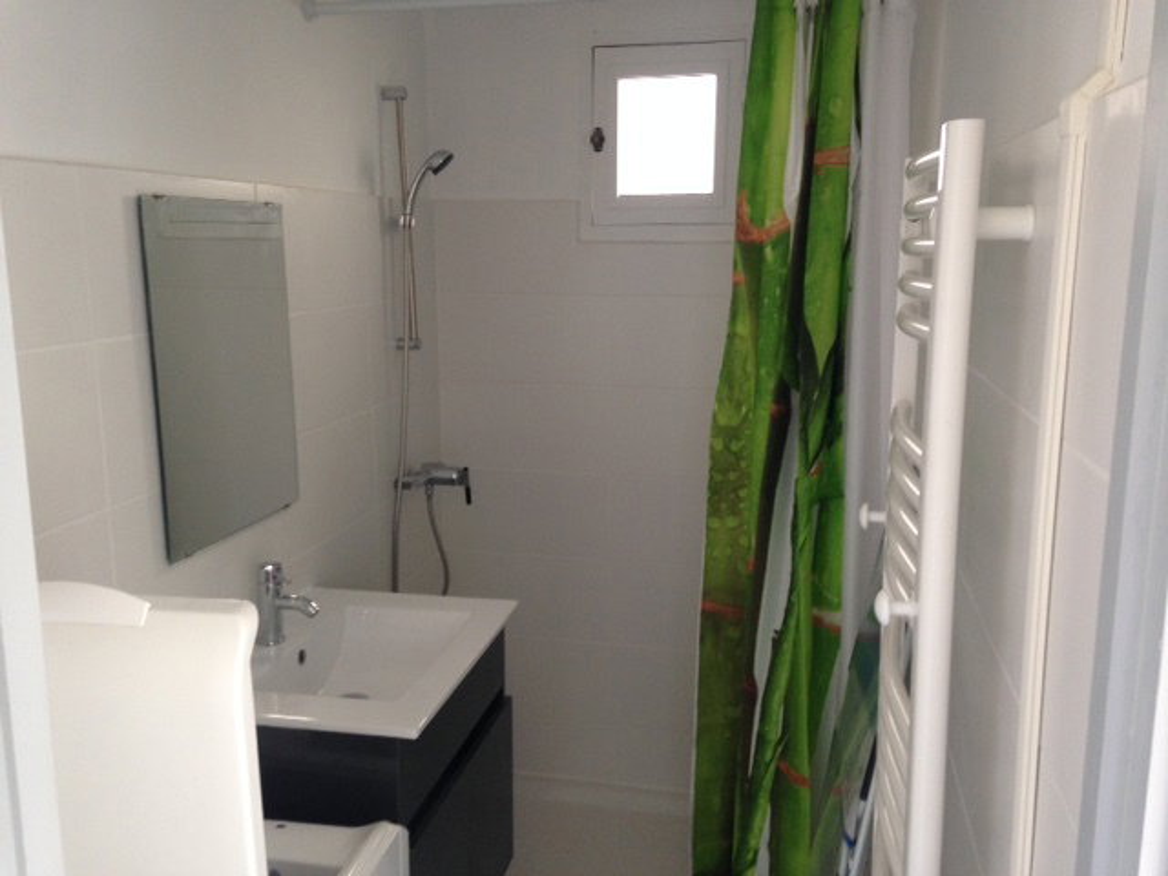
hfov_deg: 55.4
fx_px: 1113
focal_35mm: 33
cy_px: 438
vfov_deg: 42.9
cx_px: 584
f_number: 2.4
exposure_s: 1/20
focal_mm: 4.12
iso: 80
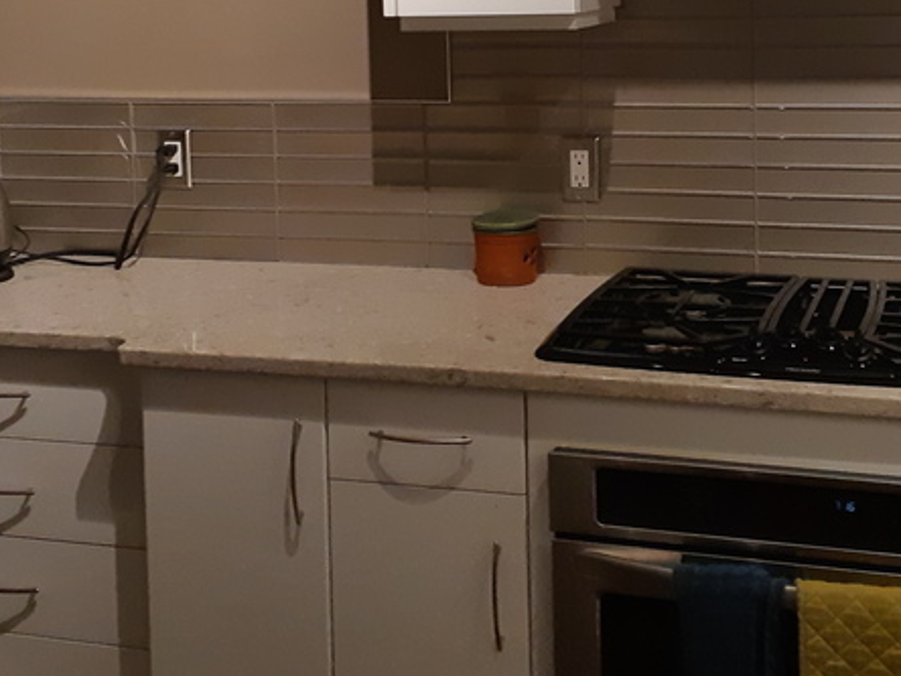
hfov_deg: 32.2
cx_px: 467
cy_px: 69
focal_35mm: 60
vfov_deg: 23.8
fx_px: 1562
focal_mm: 3.93
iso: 250
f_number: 1.7
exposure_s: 1/60
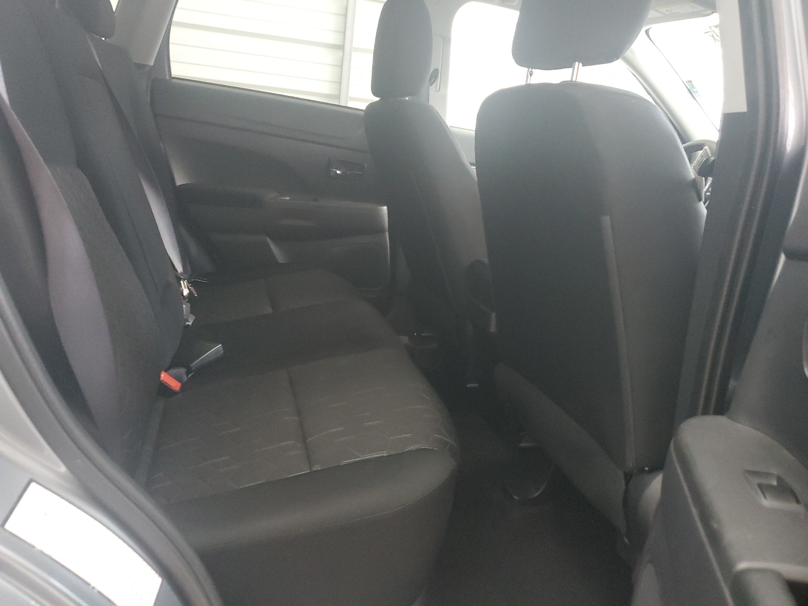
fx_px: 607
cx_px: 404
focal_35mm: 26
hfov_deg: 67.3
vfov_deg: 53.1
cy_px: 303
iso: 379
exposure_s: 1/60.2
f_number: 1.5
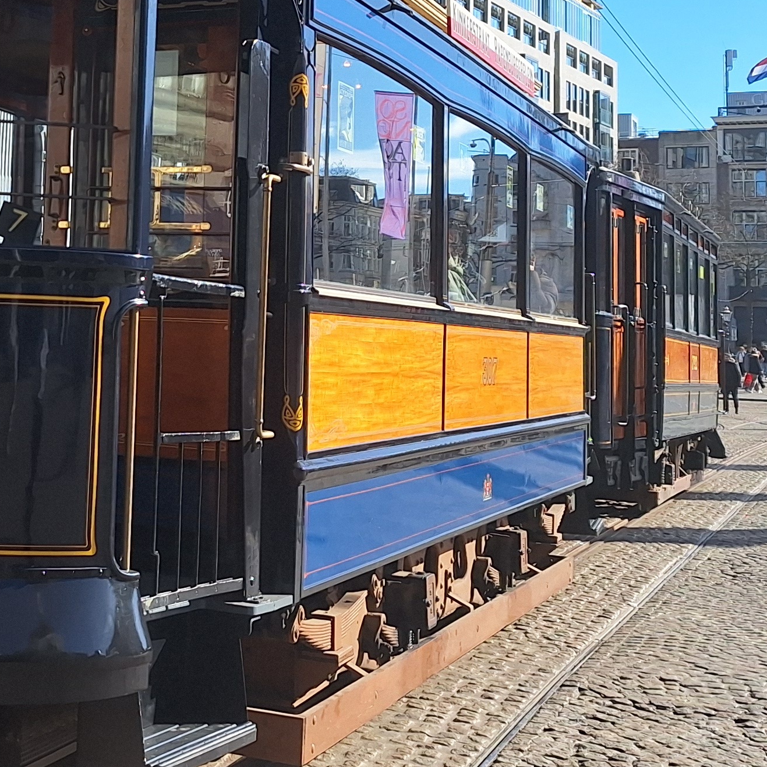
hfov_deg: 26.3
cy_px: 146
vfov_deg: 26.7
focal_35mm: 63
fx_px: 1579
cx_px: 61
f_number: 1.8
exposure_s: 1/2415
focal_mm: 5.54
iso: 40
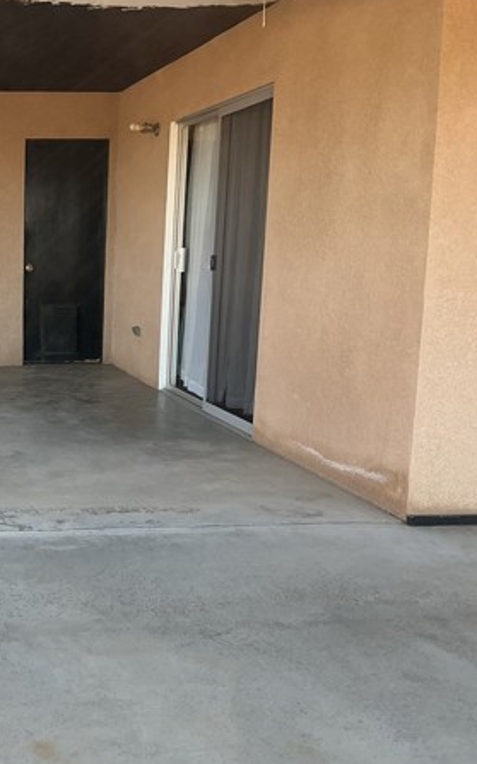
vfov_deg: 45.3
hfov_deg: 27.1
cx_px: -32
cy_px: 400
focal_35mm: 44
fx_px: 916
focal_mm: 3
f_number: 1.8
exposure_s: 1/186
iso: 25
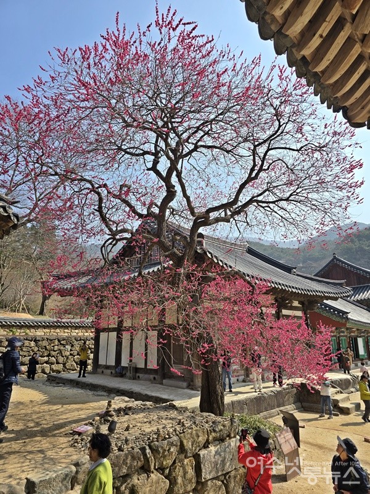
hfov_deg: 58.9
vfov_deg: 73.9
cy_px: 247
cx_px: 185
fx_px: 328
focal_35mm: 23
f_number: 1.7
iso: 12
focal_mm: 6.3
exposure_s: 1/509
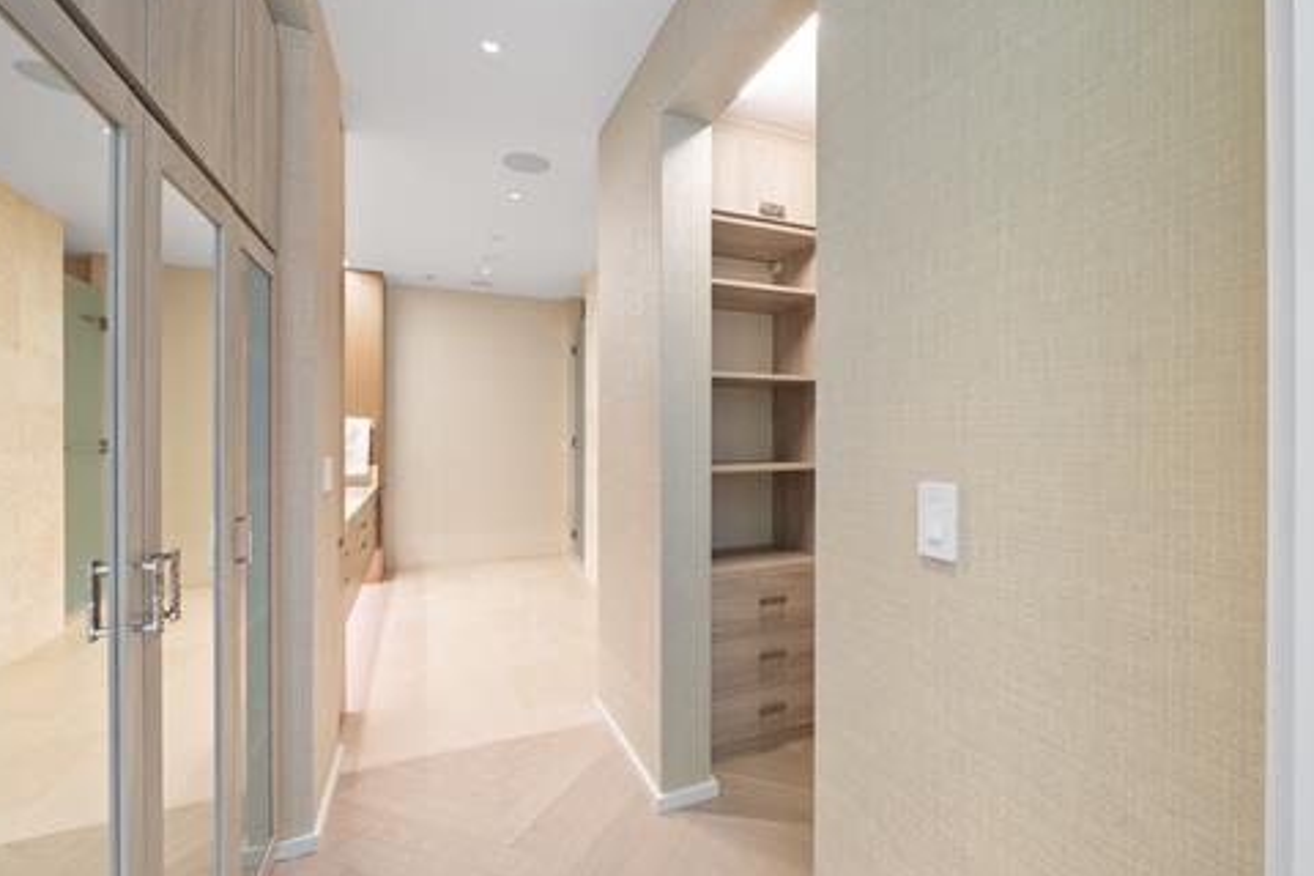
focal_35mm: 16
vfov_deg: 73.7
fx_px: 584
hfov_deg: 96.5
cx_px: 712
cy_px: 417
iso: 125
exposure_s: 1/1.25
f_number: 9
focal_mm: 12
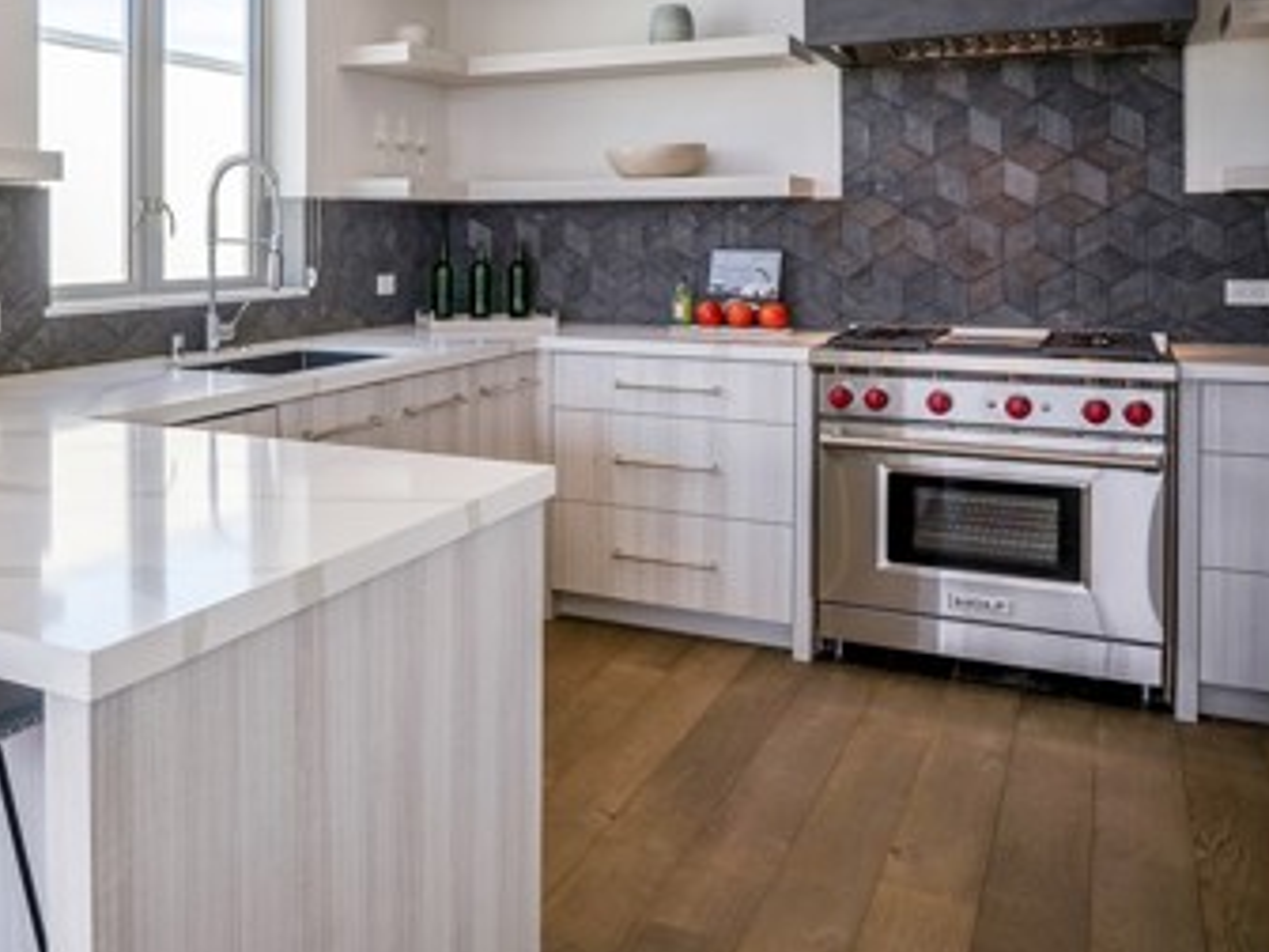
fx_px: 1210
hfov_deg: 53.3
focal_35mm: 33
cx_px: 344
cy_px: 247
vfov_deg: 41.8
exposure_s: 1/200
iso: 125
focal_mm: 18
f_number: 8
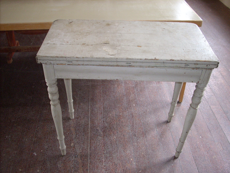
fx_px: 246
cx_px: 115
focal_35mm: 37
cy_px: 86
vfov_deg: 38.7
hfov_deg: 50.1
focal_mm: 6.2
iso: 200
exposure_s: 1/30
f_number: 2.8
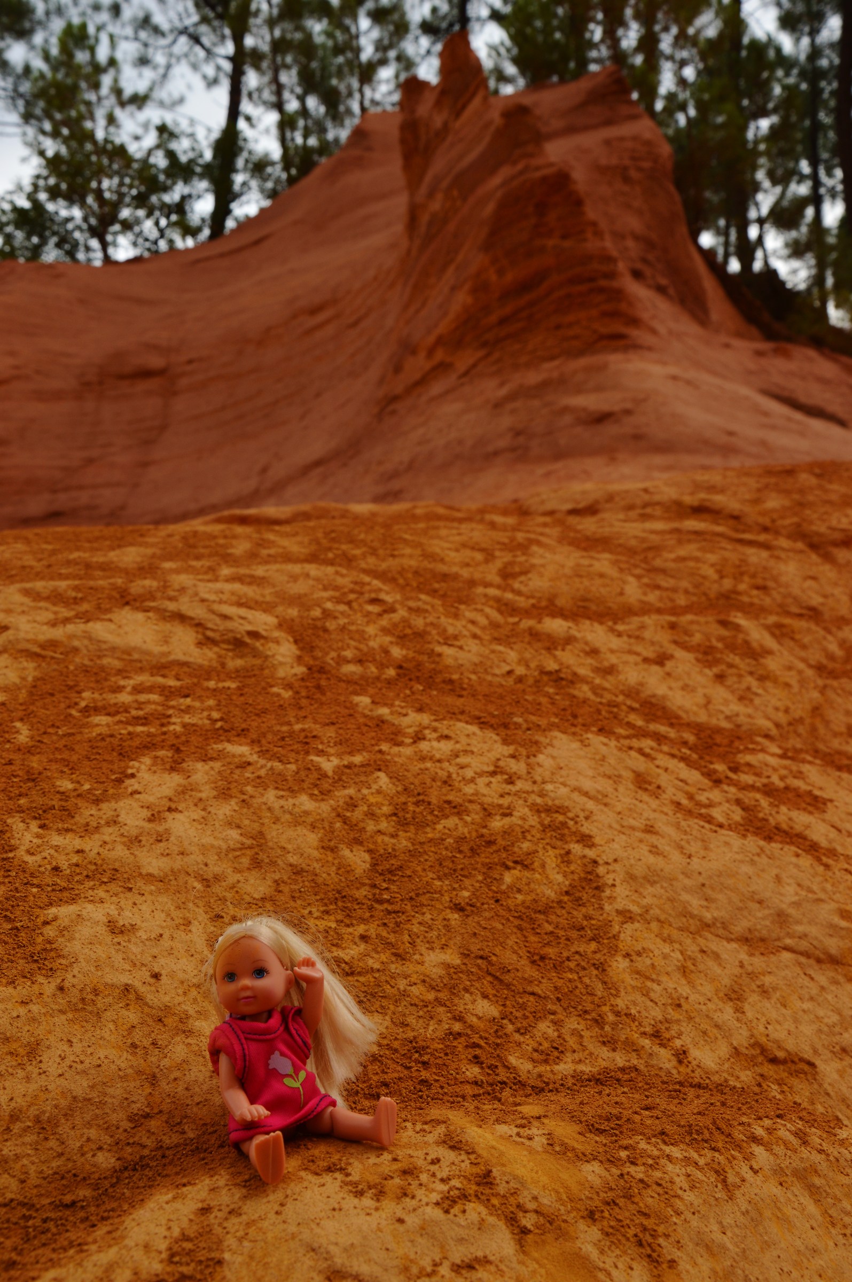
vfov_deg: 51.3
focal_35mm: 38
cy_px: 641
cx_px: 426
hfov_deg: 35.4
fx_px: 1334
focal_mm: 25
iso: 100
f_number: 8
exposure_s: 1/125
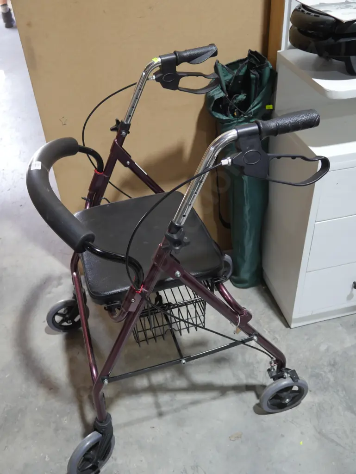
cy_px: 237
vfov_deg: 53.9
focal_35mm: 34
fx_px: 466
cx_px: 178
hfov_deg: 41.8
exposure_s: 1/60
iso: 320
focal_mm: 17
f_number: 4
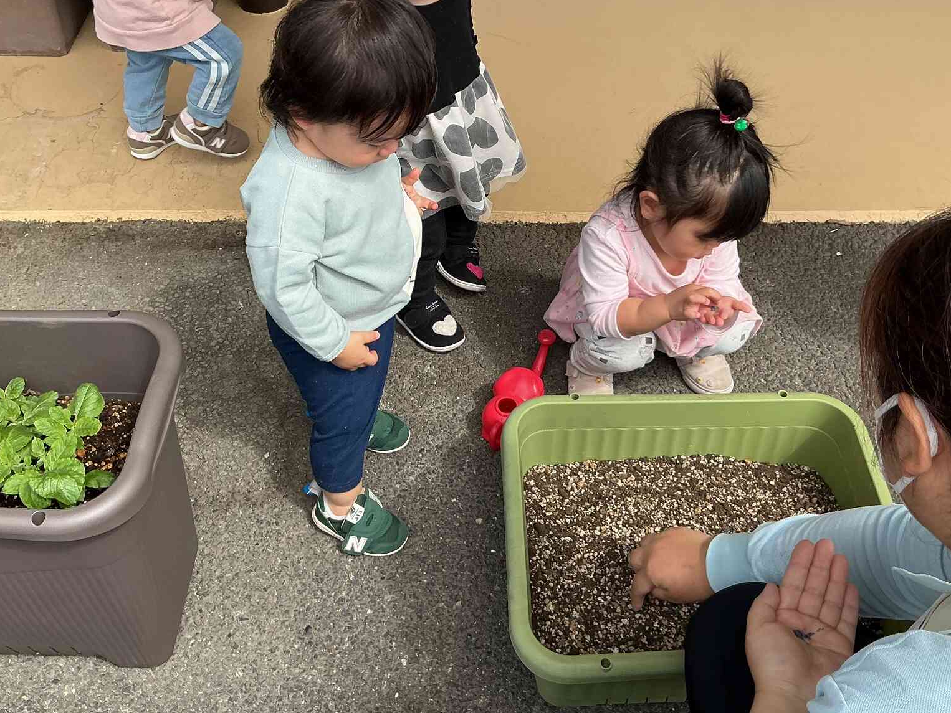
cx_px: 511
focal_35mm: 38
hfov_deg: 48.9
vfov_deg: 37.5
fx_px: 1044
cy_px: 275
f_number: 1.8
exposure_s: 1/816
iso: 25
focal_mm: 3
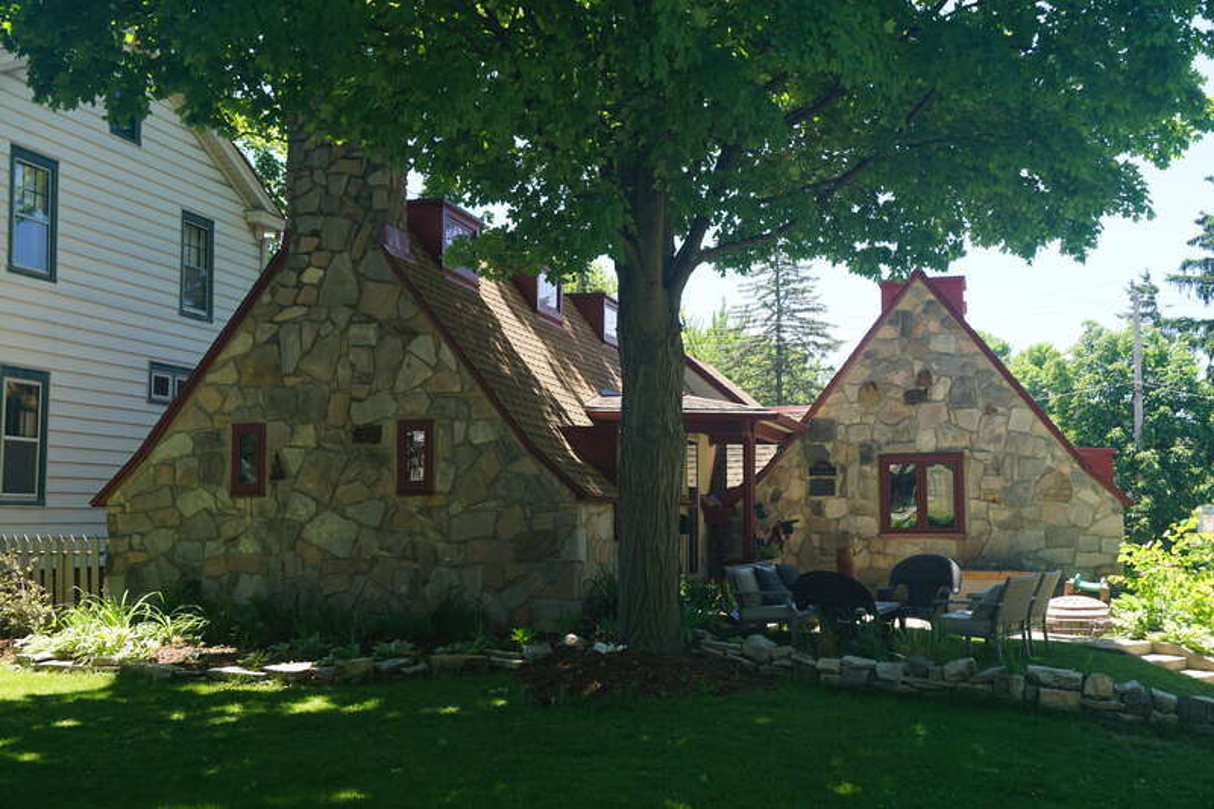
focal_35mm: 39
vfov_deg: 34.2
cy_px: 404
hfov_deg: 49.6
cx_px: 607
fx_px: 1315
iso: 100
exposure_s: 1/80
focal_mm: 26
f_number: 6.3
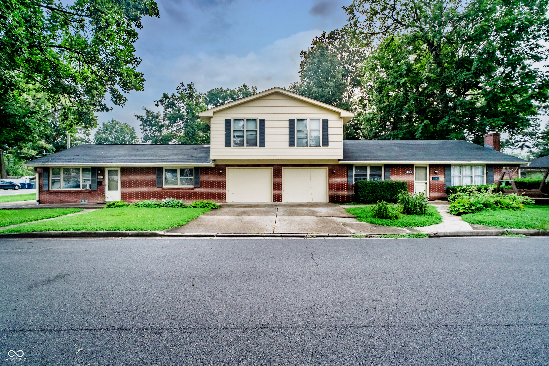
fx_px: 244
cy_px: 183
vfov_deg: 73.7
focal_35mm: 16
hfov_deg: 96.7
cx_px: 274
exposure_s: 1/1000
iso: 500
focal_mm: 10.6
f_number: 4
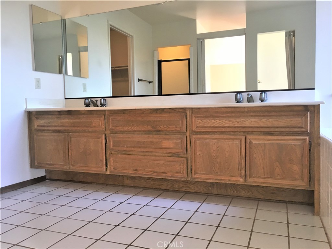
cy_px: 124
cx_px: 166
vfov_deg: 48.2
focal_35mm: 29
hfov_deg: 61.7
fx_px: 278
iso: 80
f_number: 2.2
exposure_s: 1/30
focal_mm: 4.15
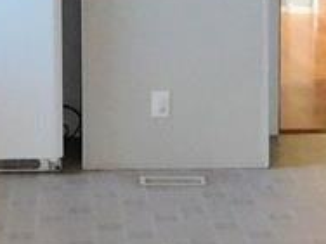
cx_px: 62
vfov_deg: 10.7
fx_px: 1281
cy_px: -52
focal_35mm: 136
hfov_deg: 14.4
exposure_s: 1/30
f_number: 3.4
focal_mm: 4.5
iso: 280
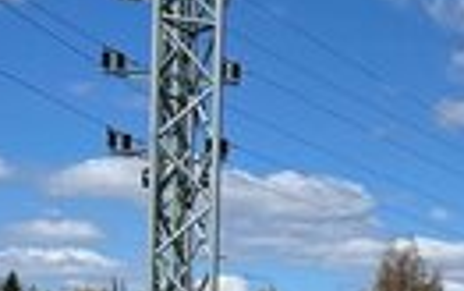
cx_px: 772
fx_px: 1303
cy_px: 451
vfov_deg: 12.1
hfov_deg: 17.3
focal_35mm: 103
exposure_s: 1/6494
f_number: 1.6
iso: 50
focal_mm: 5.1
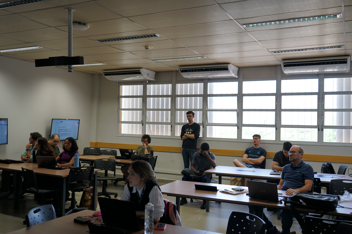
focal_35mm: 34
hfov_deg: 55.8
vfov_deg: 38.9
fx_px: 332
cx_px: 176
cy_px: 117
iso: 160
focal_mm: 34
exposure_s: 1/60
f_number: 4
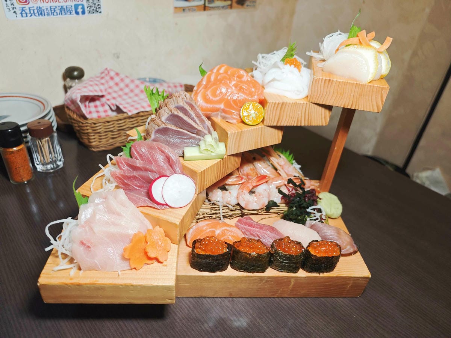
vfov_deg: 58.9
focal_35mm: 23
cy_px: 169
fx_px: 300
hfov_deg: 73.9
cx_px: 226
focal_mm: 8.72
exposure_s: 1/40
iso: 500
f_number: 2
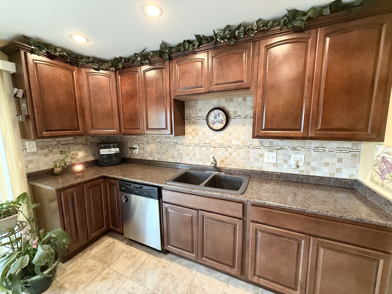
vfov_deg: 85.7
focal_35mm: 14
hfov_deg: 102.1
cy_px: 147
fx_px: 159
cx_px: 196
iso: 500
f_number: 2.2
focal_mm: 2.22
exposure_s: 1/60
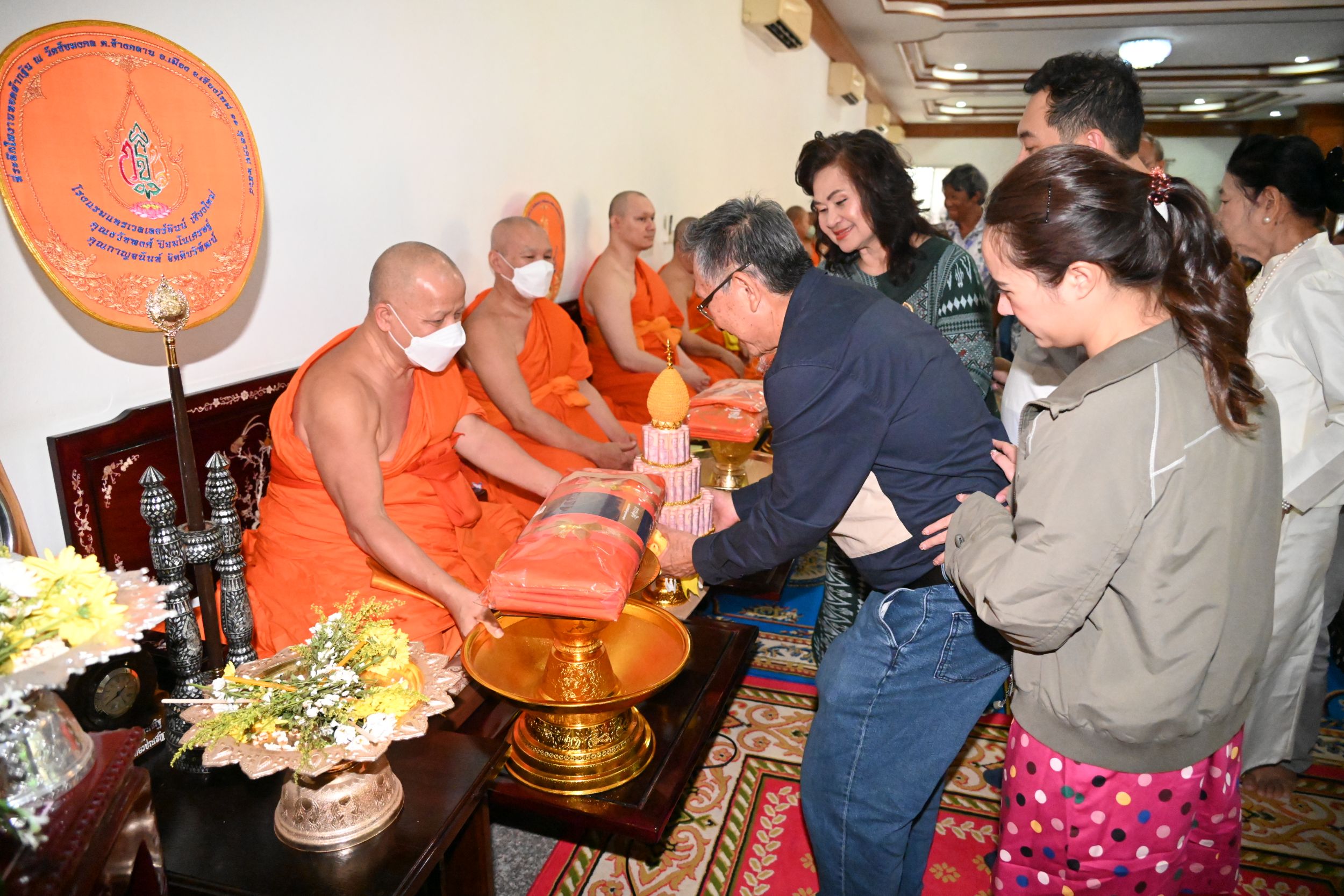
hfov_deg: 73.7
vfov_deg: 53.1
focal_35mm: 24
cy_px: 448
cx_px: 672
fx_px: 896
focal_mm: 24
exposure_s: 1/800
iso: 12800
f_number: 4
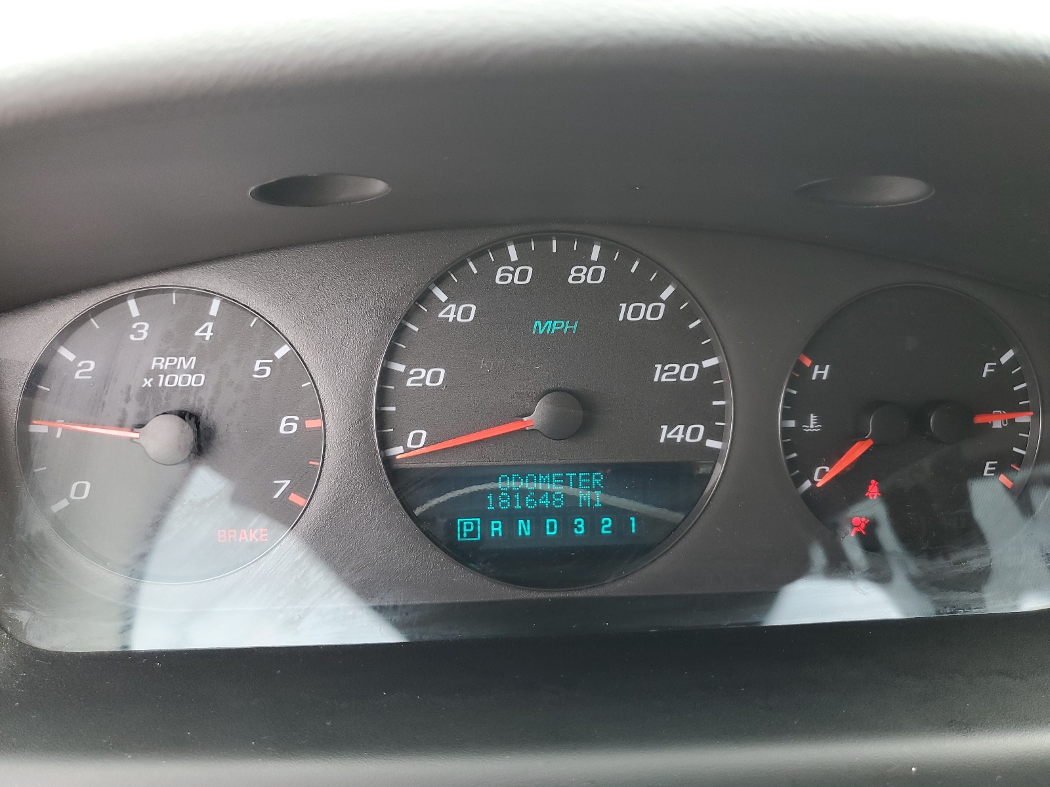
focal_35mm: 26
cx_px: 525
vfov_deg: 53.1
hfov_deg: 67.3
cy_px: 394
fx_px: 789
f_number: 1.5
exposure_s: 1/120
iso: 63
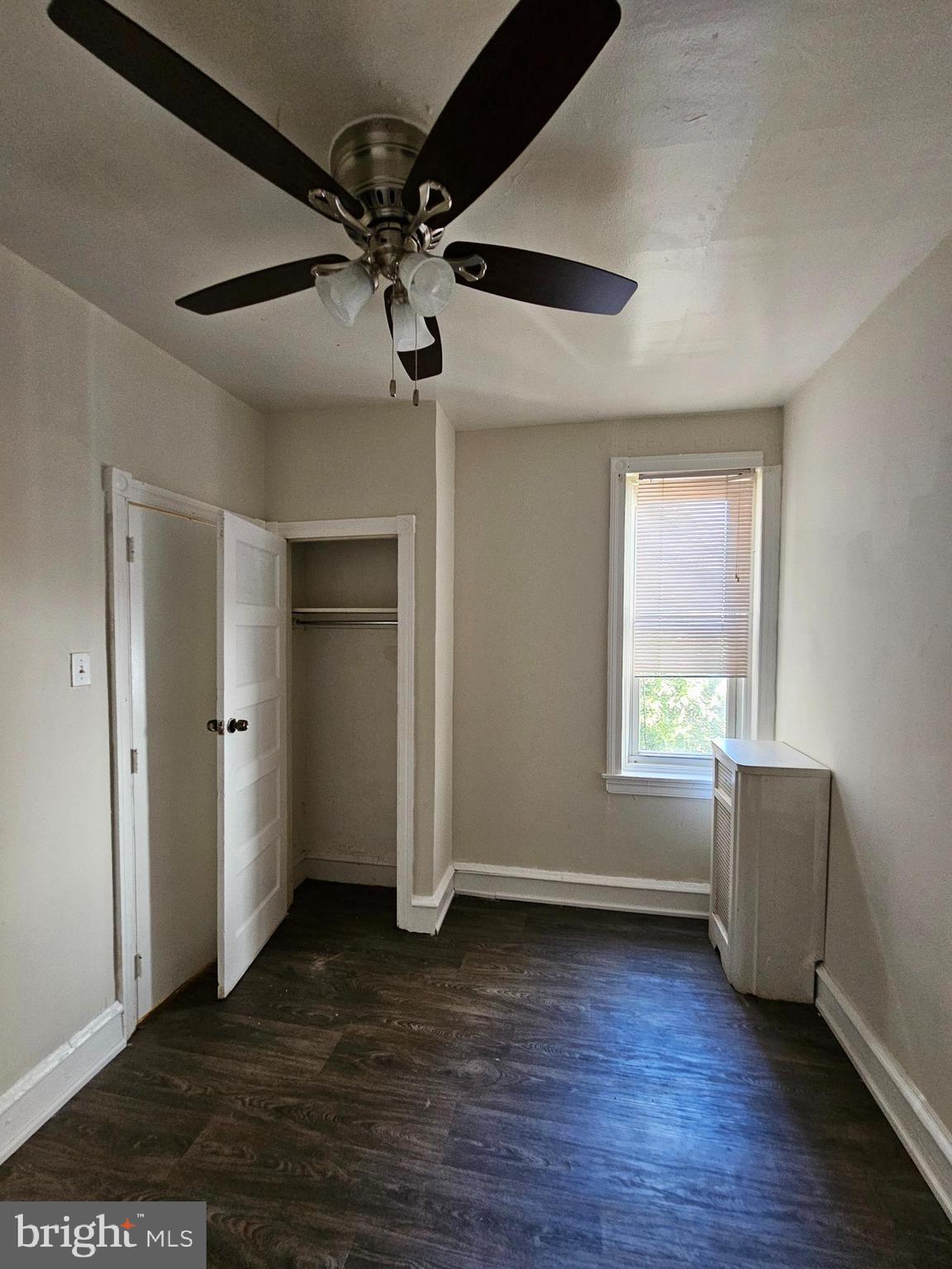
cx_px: 476
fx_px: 477
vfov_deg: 106.2
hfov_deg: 89.9
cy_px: 634
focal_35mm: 13
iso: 320
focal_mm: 2.2
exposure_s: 1/30
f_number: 2.2
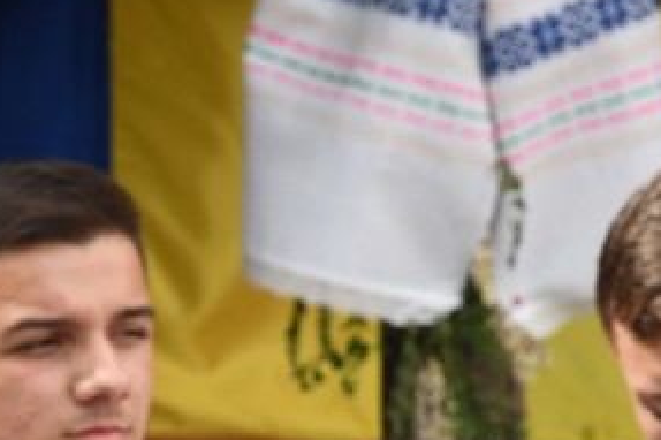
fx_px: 9212
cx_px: -145
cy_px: 783
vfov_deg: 2.7
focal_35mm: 502
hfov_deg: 4.1
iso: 640
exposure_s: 1/1600
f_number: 4.5
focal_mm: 80
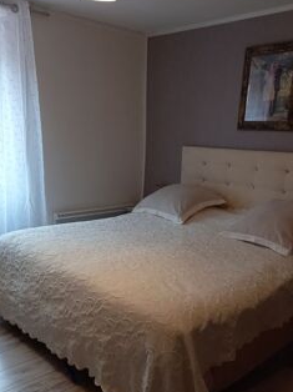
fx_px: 384
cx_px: 155
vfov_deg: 53.3
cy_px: 248
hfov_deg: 41.7
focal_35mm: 34
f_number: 2
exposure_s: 1/33.3
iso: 200
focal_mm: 4.6
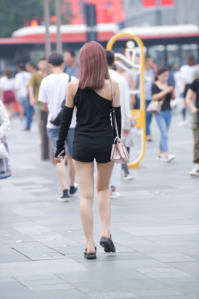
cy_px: 150
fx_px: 1658
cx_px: 100
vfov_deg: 10.3
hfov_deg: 6.9
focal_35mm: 200
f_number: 4
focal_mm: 200
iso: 400
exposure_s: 1/800
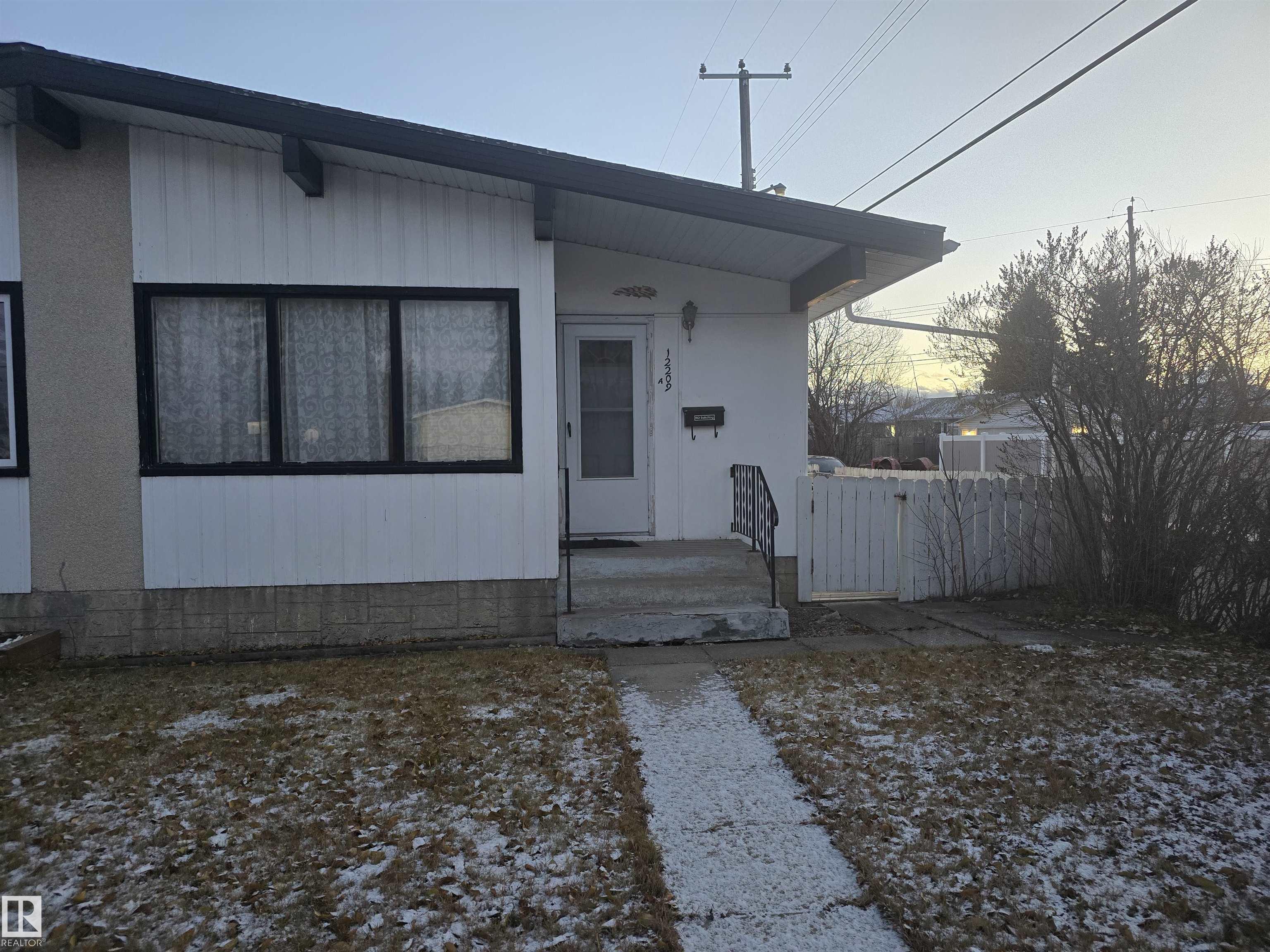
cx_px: 635
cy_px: 476
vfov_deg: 58.9
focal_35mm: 23
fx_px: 844
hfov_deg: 73.9
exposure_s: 1/120
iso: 400
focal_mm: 6.3
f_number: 1.7
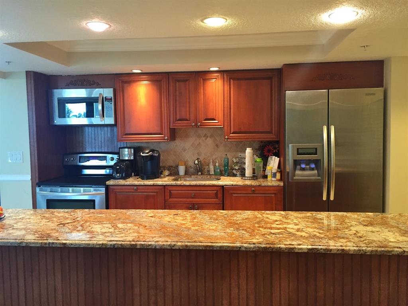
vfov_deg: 48.2
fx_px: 342
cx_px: 204
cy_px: 153
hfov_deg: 61.7
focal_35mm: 29
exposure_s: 1/30
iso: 125
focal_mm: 4.15
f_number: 2.2
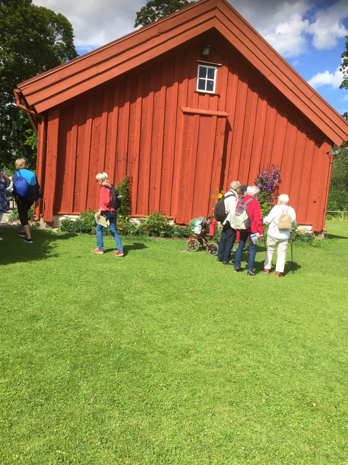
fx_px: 389
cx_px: 174
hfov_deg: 48.2
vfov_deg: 61.7
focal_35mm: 29
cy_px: 232
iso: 32
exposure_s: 1/1163
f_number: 2.2
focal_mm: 4.15
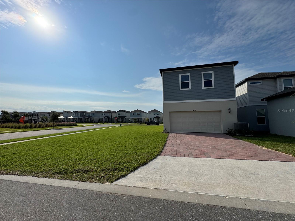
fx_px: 119
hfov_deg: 102.1
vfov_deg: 85.7
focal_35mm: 14
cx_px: 148
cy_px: 110
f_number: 2.2
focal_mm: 2.22
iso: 32
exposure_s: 1/4630
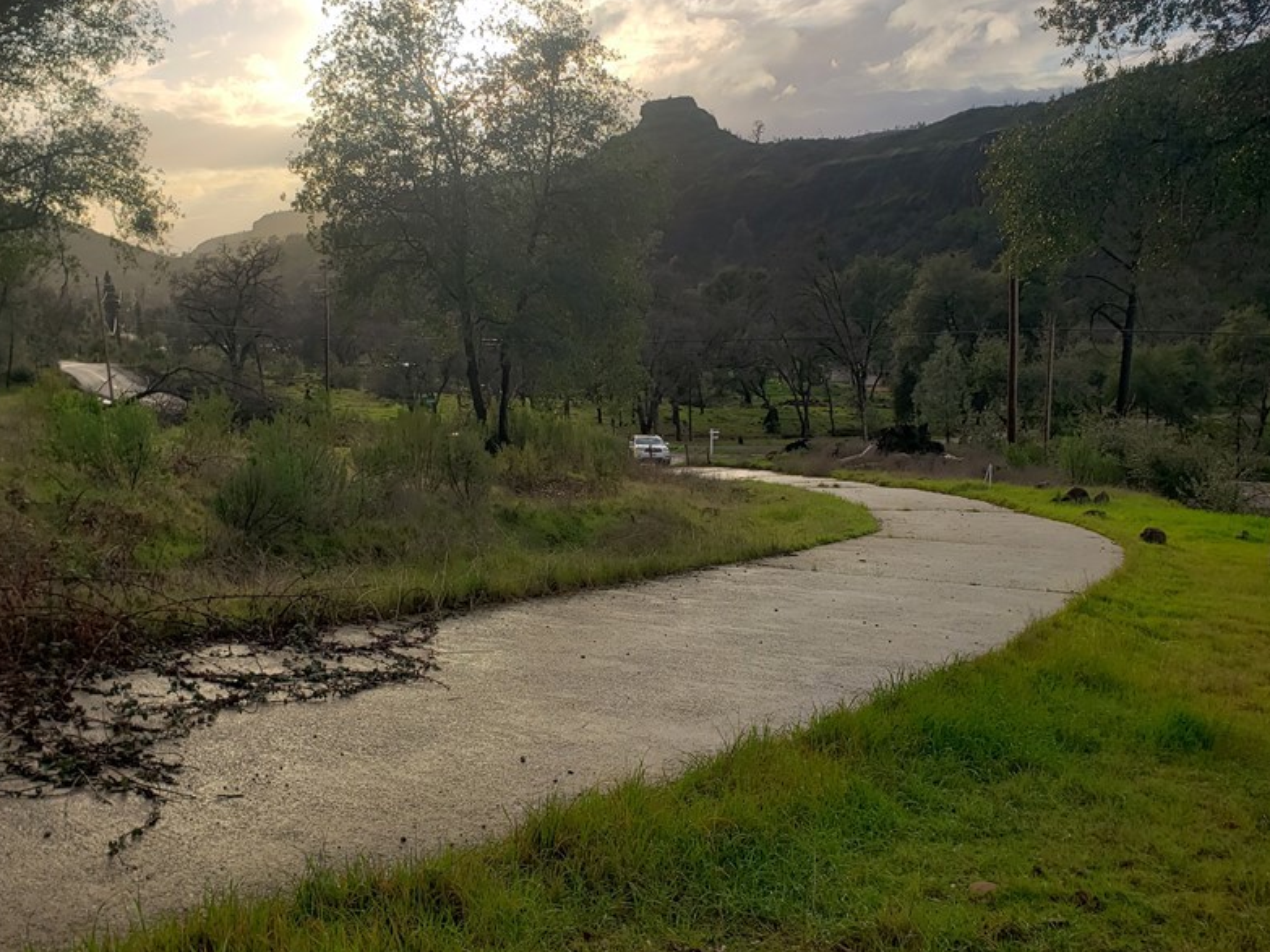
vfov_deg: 41.7
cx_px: 659
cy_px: 517
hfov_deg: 54.0
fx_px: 1247
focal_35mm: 34
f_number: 2.4
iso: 50
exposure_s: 1/816
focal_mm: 4.3
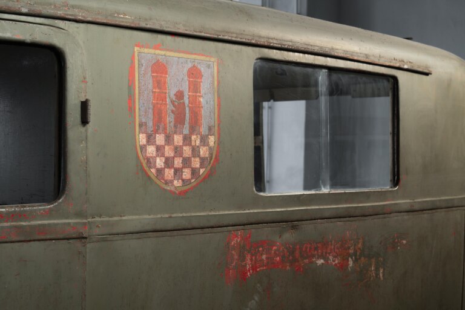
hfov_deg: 29.2
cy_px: 155
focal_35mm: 69
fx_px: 891
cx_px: 232
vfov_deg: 19.7
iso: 100
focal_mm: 69
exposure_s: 1/3
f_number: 9
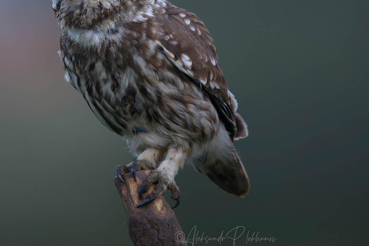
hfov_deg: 2.2
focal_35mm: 940
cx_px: 98
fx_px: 9631
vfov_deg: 1.5
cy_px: 76
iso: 5000
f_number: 8.5
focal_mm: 560
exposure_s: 1/320
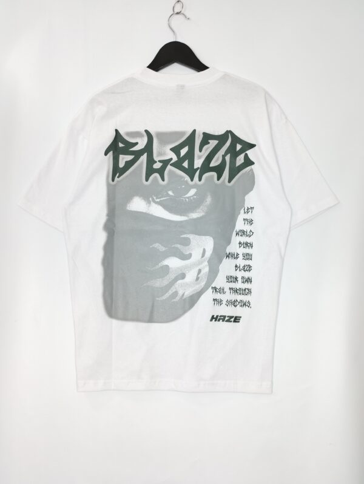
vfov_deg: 63.4
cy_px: 242
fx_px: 392
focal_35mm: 28
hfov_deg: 49.9
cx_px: 182
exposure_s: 1/15
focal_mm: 4.27
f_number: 1.8
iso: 100
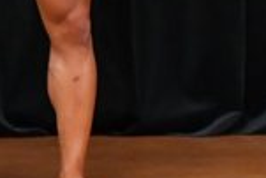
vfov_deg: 1.0
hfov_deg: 1.5
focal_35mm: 1385
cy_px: -189
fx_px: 10243
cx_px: 480
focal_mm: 180
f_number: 5.6
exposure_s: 1/400
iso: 5000
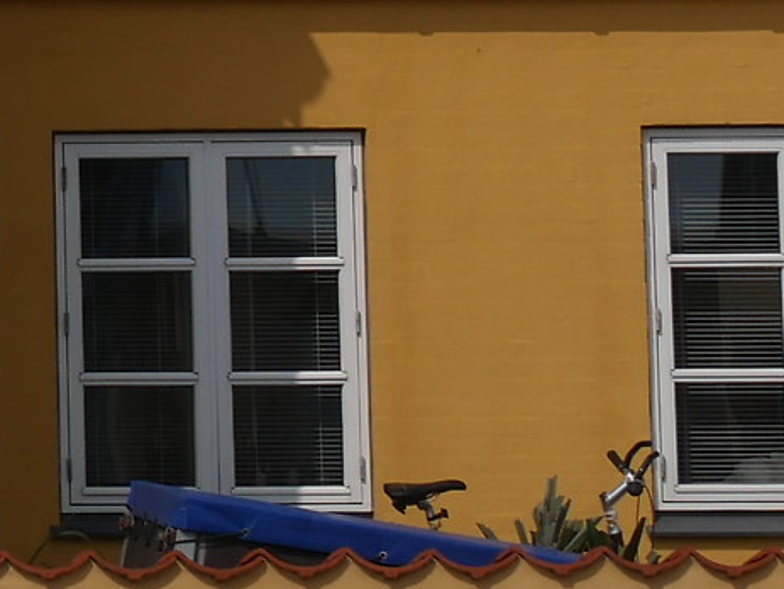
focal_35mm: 197
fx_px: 4465
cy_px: -59
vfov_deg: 7.5
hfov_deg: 9.5
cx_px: -664
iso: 200
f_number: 8
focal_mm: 19
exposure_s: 1/1600
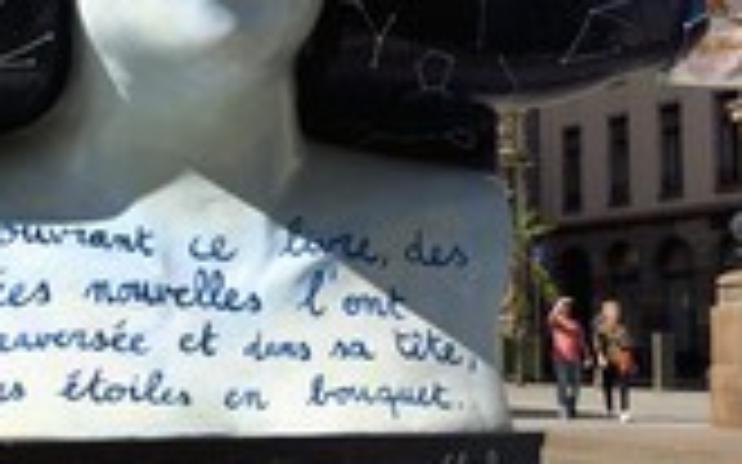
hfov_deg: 19.9
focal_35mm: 104
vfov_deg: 12.4
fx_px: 2102
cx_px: 180
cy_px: 18
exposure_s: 1/320
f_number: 14
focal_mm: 40
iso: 200
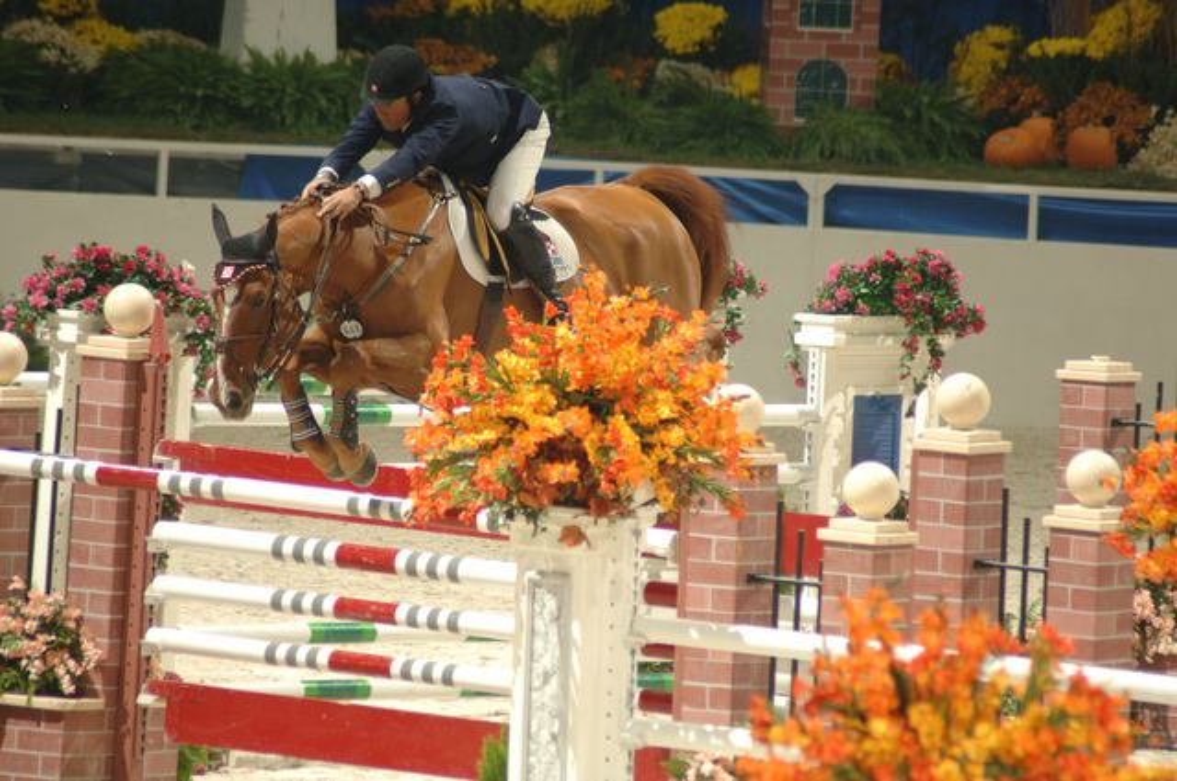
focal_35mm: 450
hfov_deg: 4.6
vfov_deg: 3.0
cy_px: 390
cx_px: 588
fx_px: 14694
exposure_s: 1/250
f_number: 5.6
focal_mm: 300
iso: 400
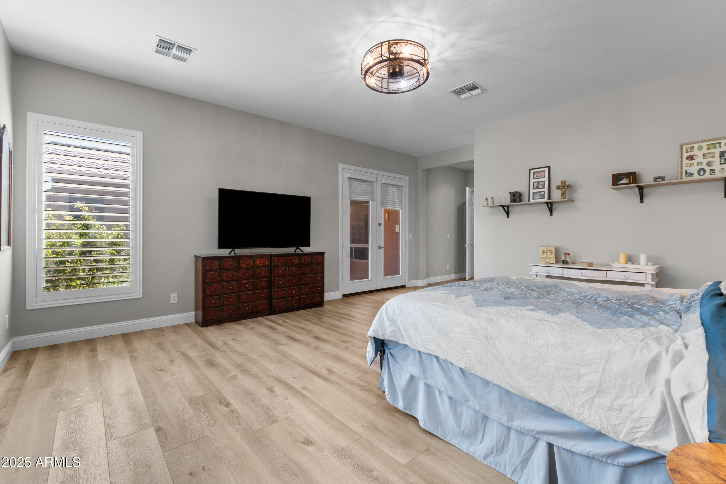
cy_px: 242
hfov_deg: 100.4
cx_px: 363
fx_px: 302
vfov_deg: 77.3
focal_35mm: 15
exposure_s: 1.3
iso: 250
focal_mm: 10
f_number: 9
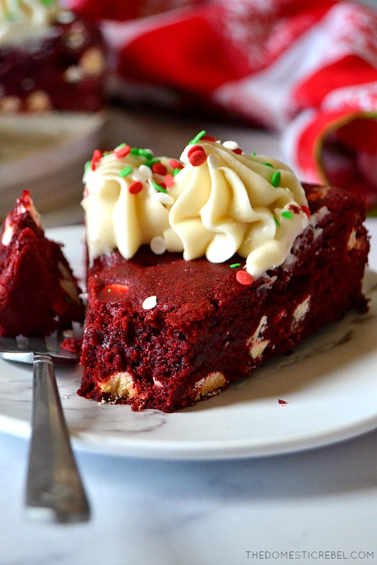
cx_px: 188
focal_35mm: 82
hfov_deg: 16.5
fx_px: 1296
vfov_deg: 24.6
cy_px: 282
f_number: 5.6
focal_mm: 55
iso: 1600
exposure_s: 1/80
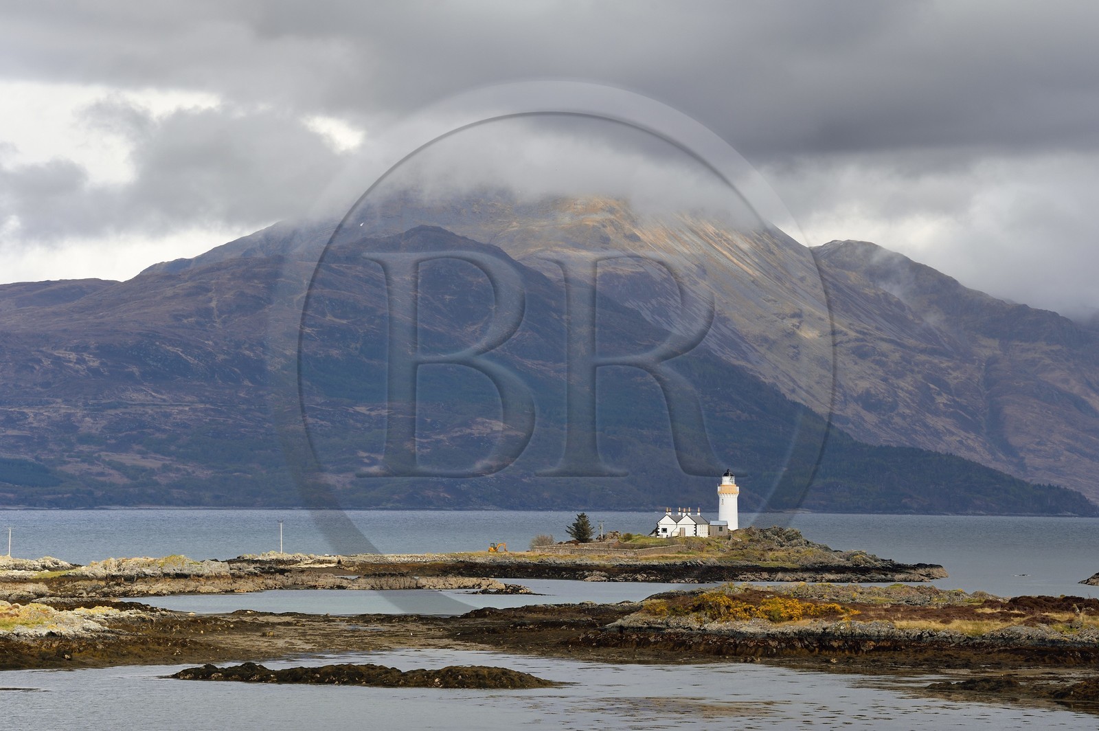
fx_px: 5185
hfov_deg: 12.1
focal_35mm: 170
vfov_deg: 8.1
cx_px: 550
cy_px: 366
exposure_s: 1/320
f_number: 9
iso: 200
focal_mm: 170
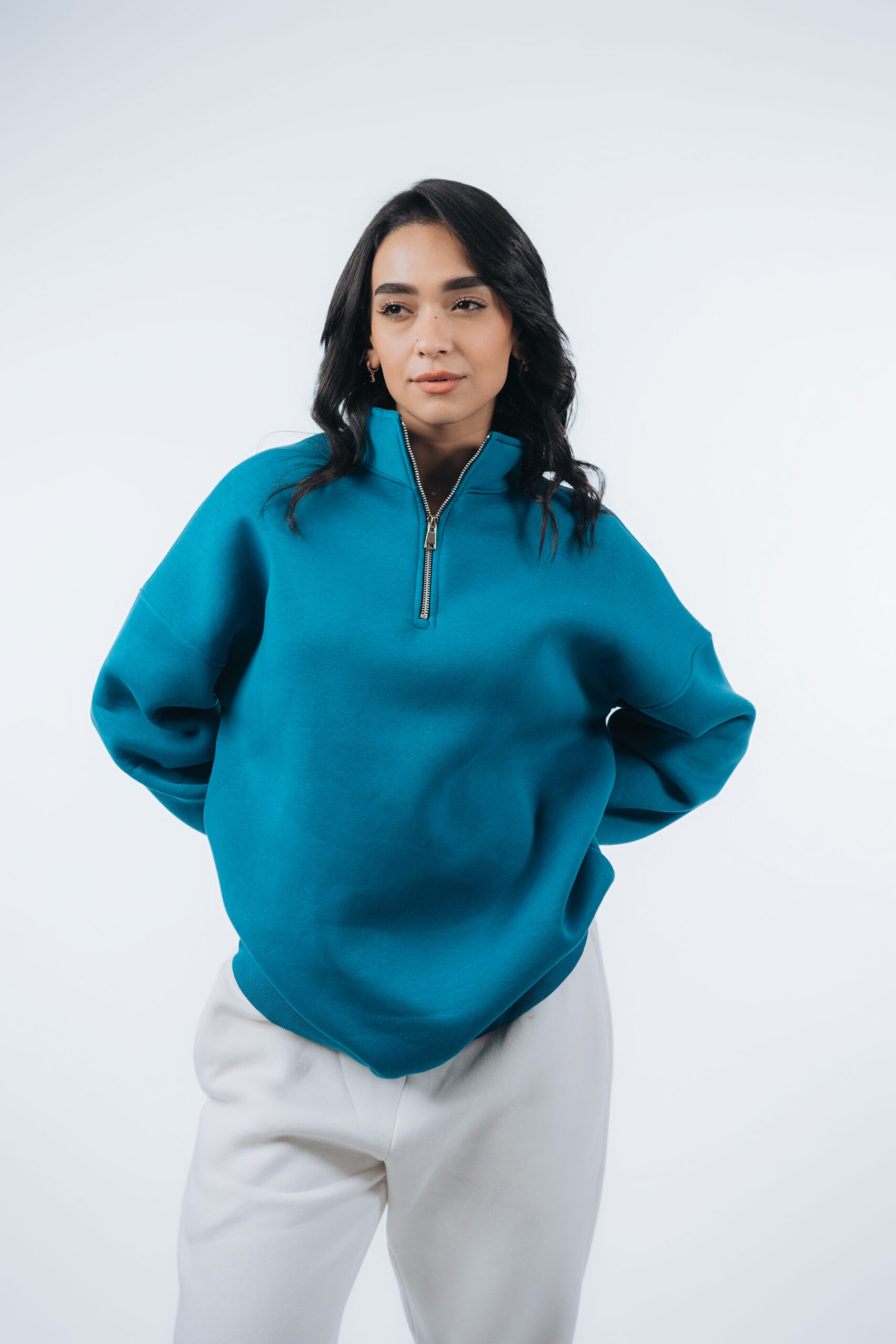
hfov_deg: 25.8
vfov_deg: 37.8
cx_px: 448
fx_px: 1960
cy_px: 672
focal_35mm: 52
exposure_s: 1/100
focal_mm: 35
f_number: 2.8
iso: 160
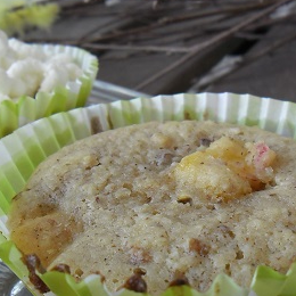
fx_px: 532
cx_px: 125
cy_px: 184
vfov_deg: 31.0
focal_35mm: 55
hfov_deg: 31.0
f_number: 3.5
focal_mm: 4.9
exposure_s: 1/90
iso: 100
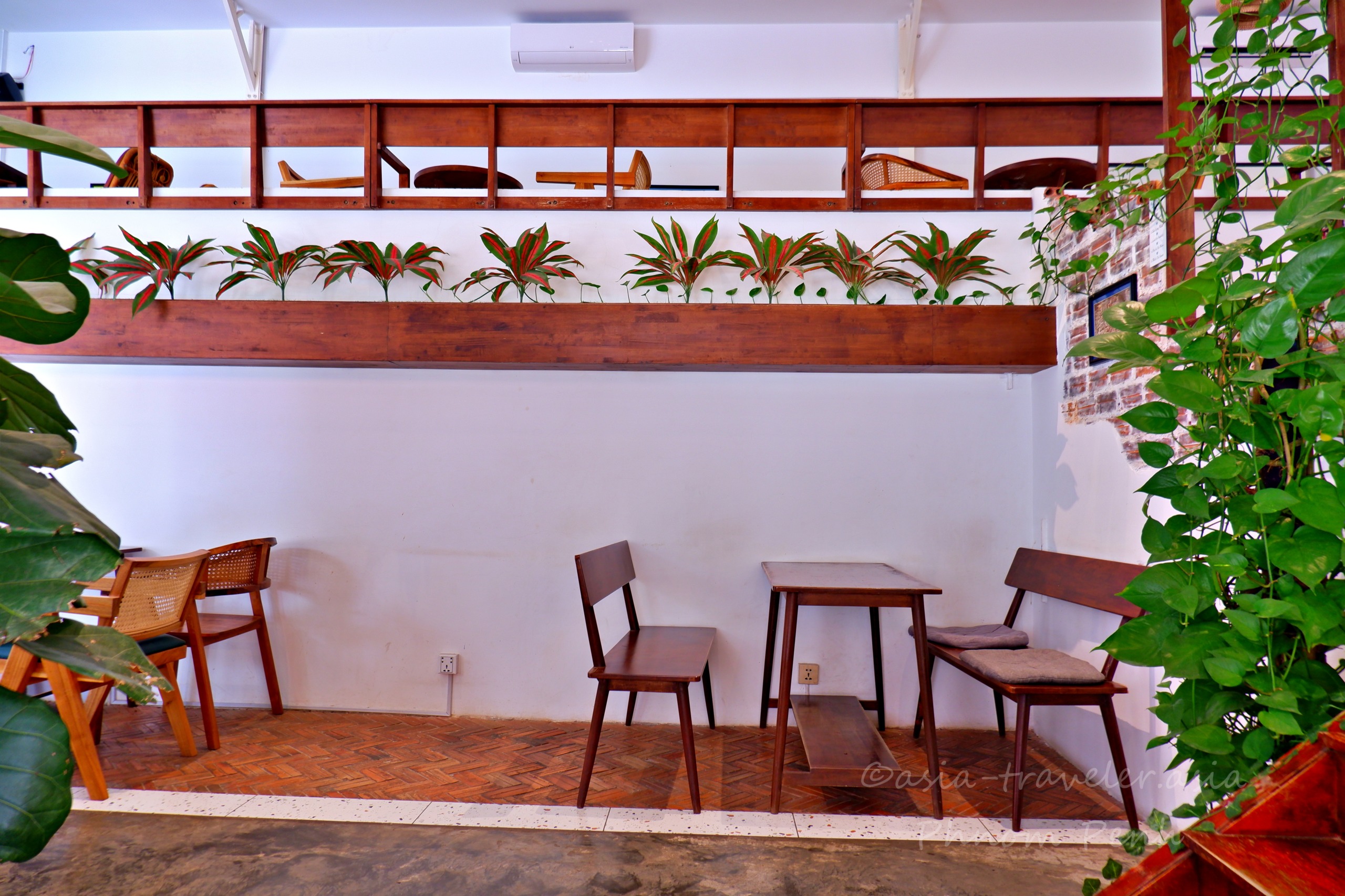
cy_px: 448
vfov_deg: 55.1
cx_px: 672
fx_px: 859
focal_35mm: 23
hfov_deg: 76.1
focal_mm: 15
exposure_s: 1/34
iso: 200
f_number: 3.5
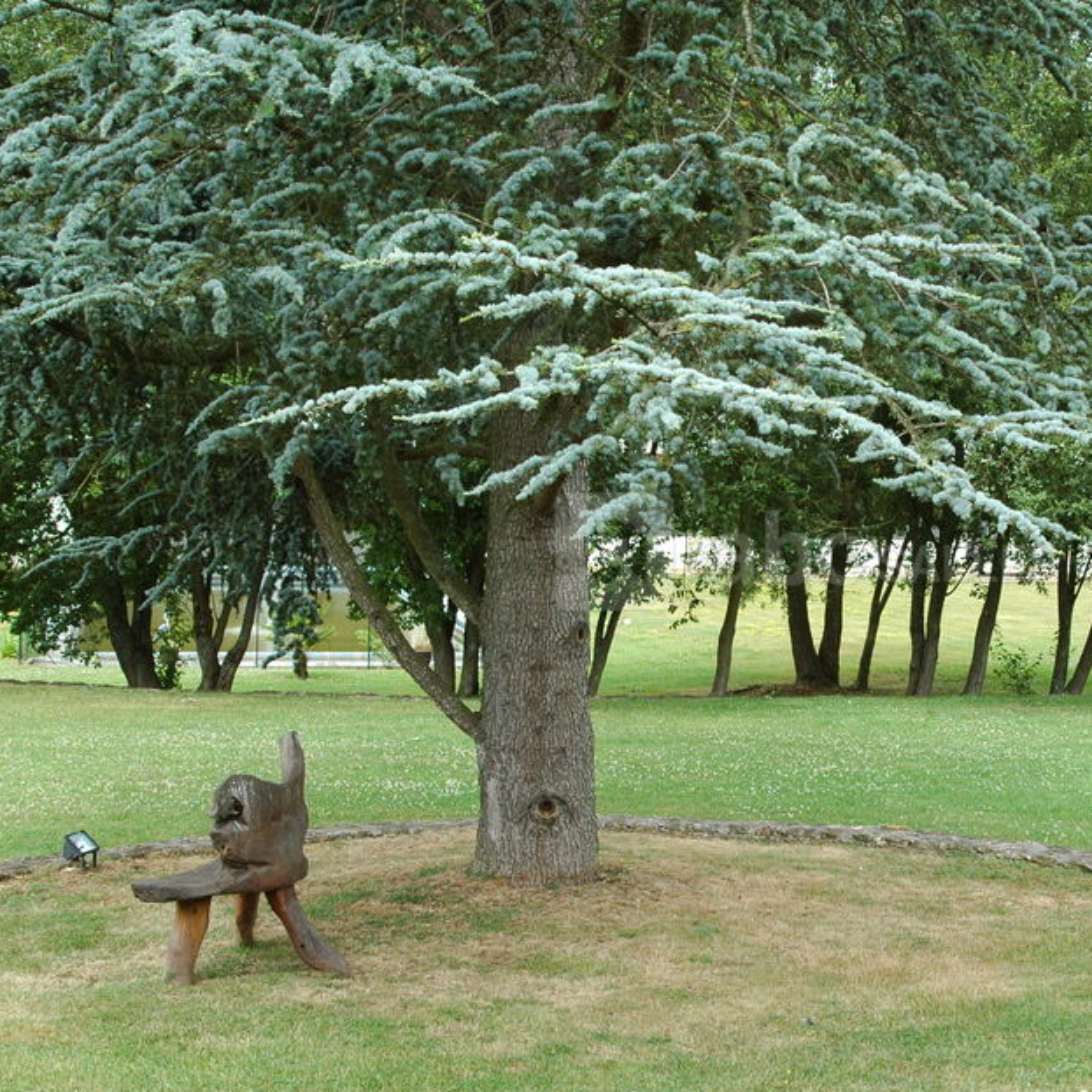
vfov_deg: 31.1
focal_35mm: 55
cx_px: 806
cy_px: 552
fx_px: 1963
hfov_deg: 30.6
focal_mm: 28
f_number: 8
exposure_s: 1/200
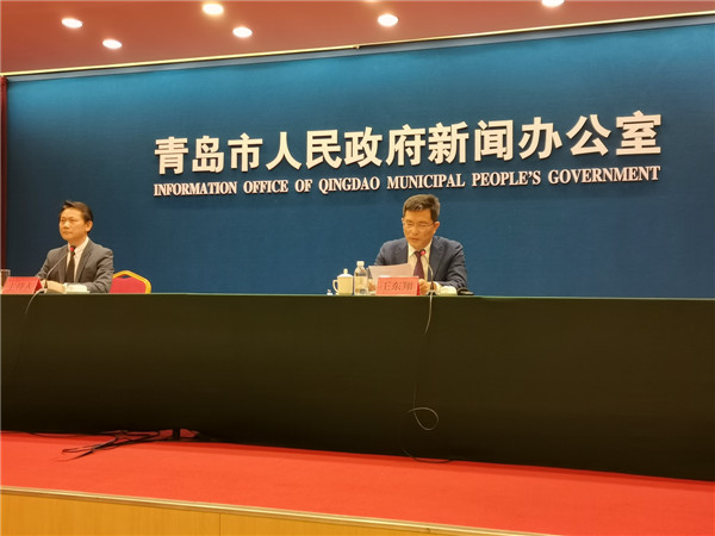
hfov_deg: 50.1
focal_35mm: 37
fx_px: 764
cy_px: 268
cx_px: 358
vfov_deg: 38.7
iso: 320
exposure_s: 1/33.3
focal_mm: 5.58
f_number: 1.8
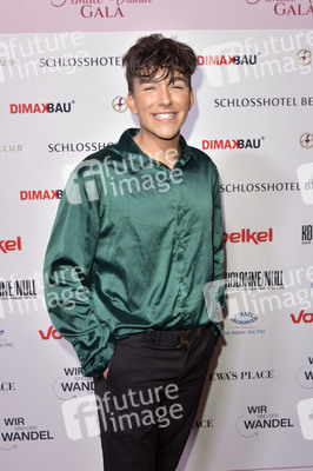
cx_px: 156
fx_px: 496
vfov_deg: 50.7
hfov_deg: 35.0
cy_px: 236
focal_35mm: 38
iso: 1250
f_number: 6.3
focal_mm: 38
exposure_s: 1/200
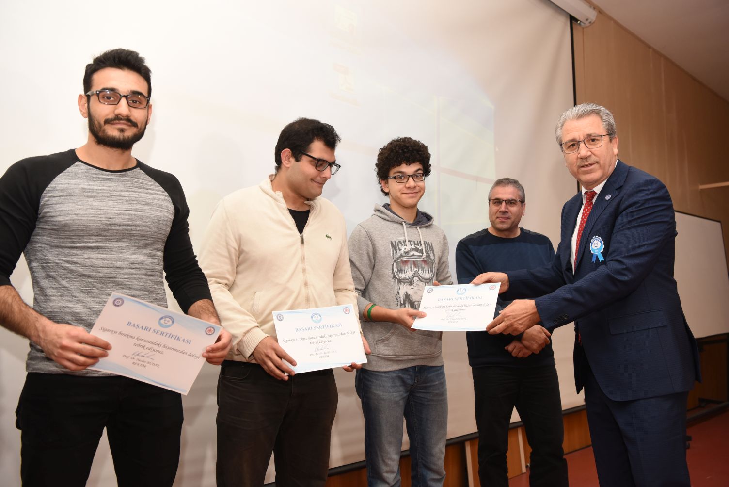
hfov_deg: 58.7
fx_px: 648
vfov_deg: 41.1
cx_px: 364
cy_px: 244
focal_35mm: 32
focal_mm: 32
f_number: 4
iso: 1250
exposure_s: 1/200
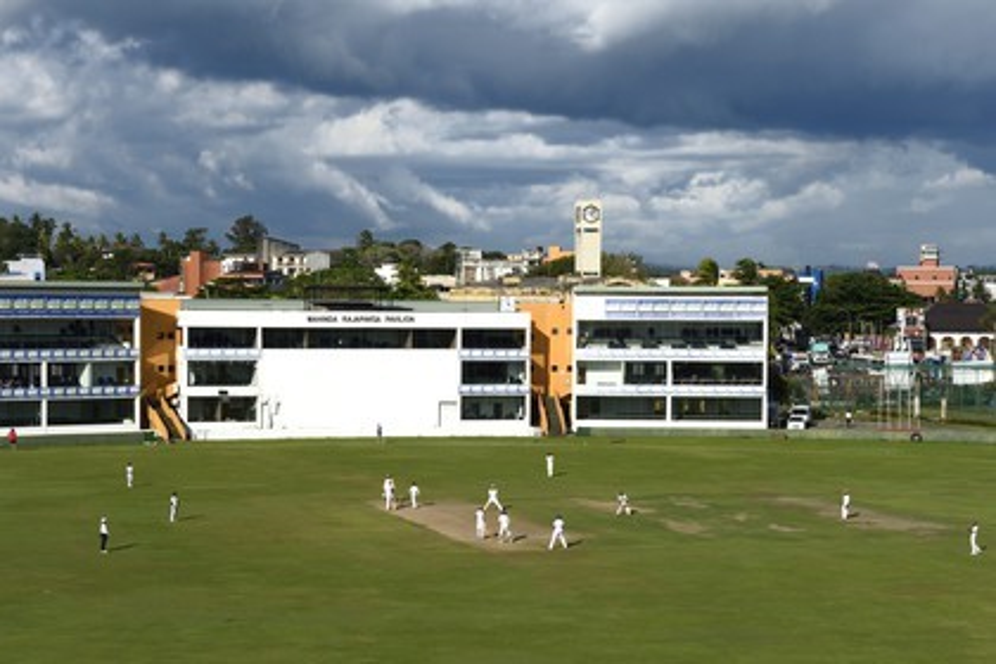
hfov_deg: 28.8
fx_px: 1937
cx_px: 498
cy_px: 332
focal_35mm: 70
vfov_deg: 19.5
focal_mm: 70
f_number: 18
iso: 200
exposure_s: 1/160
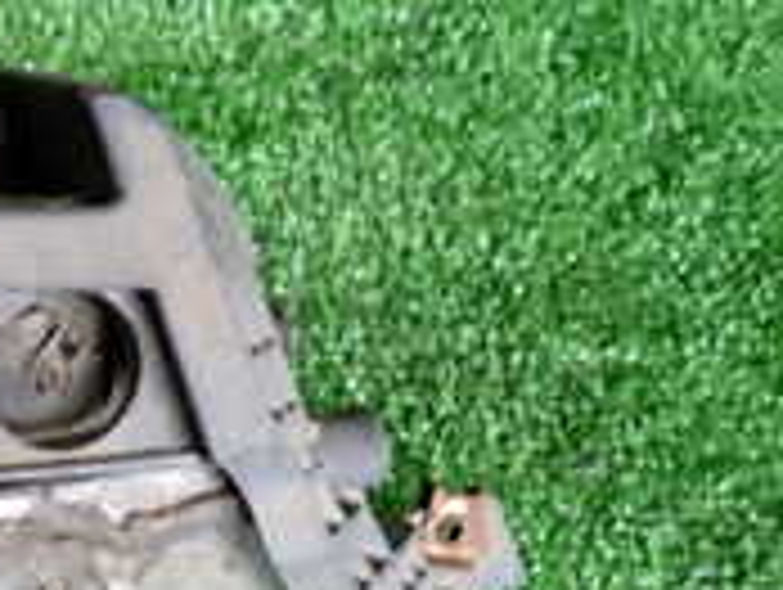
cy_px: 509
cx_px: -522
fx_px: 1948
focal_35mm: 86
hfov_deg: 18.8
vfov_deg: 17.0
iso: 250
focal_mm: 4.5
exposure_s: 1/30
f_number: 2
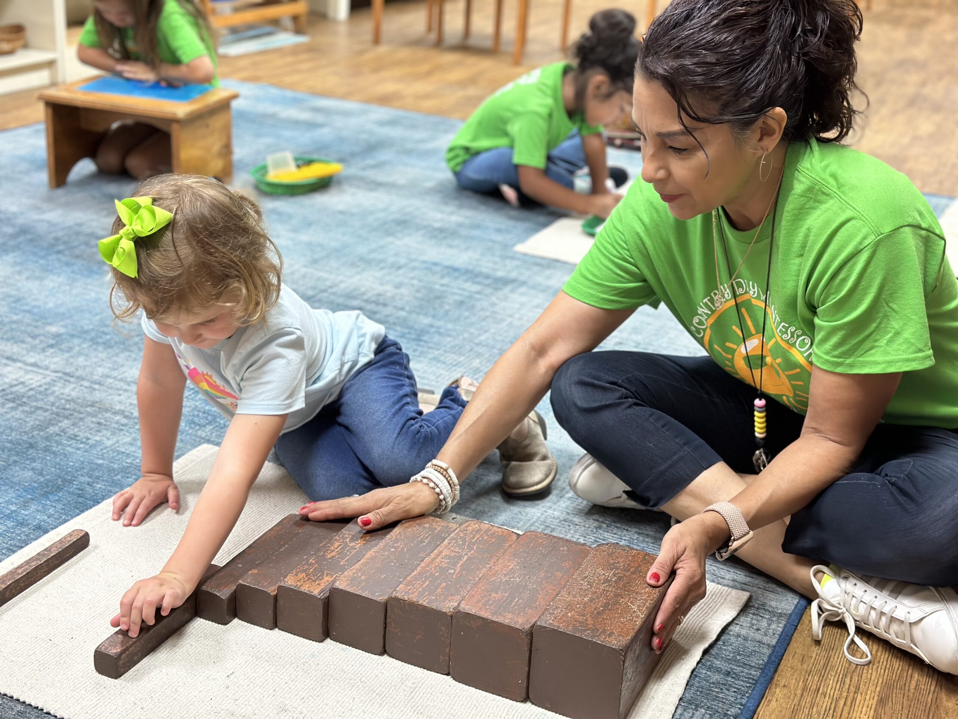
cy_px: 360
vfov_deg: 30.3
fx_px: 1328
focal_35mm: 48
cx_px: 479
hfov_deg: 39.7
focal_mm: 6.86
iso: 320
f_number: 1.78
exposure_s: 1/60
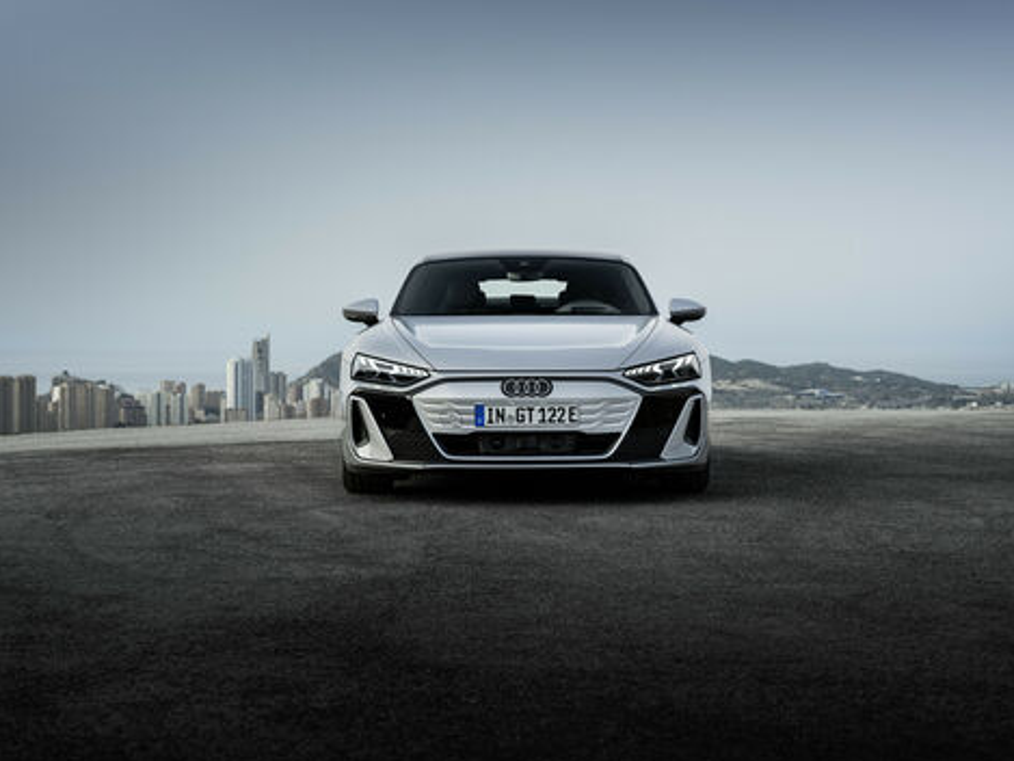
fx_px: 2080
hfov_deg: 27.4
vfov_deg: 20.7
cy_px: 387
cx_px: 519
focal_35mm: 71
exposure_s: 1/13
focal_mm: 76.5
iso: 200
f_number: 7.1
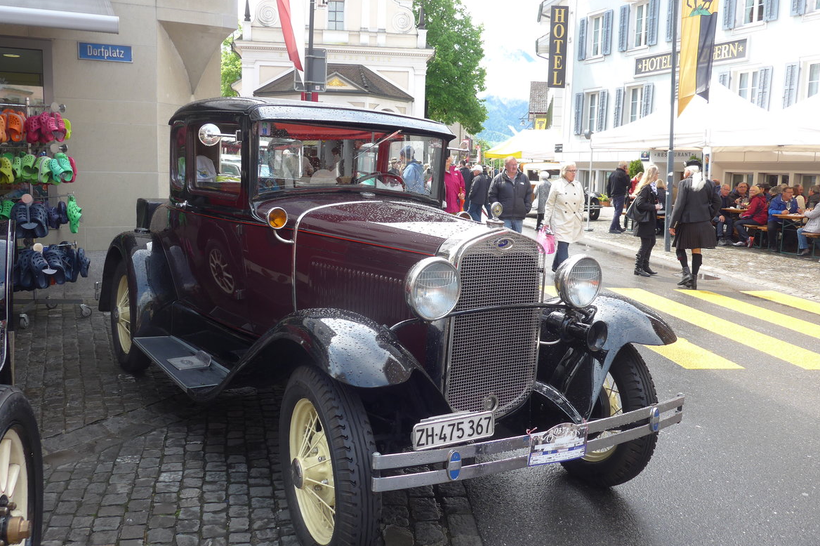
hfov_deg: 60.3
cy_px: 273
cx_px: 416
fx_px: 706
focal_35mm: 31
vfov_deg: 42.3
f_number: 2.8
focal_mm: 6
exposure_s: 1/250
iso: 80
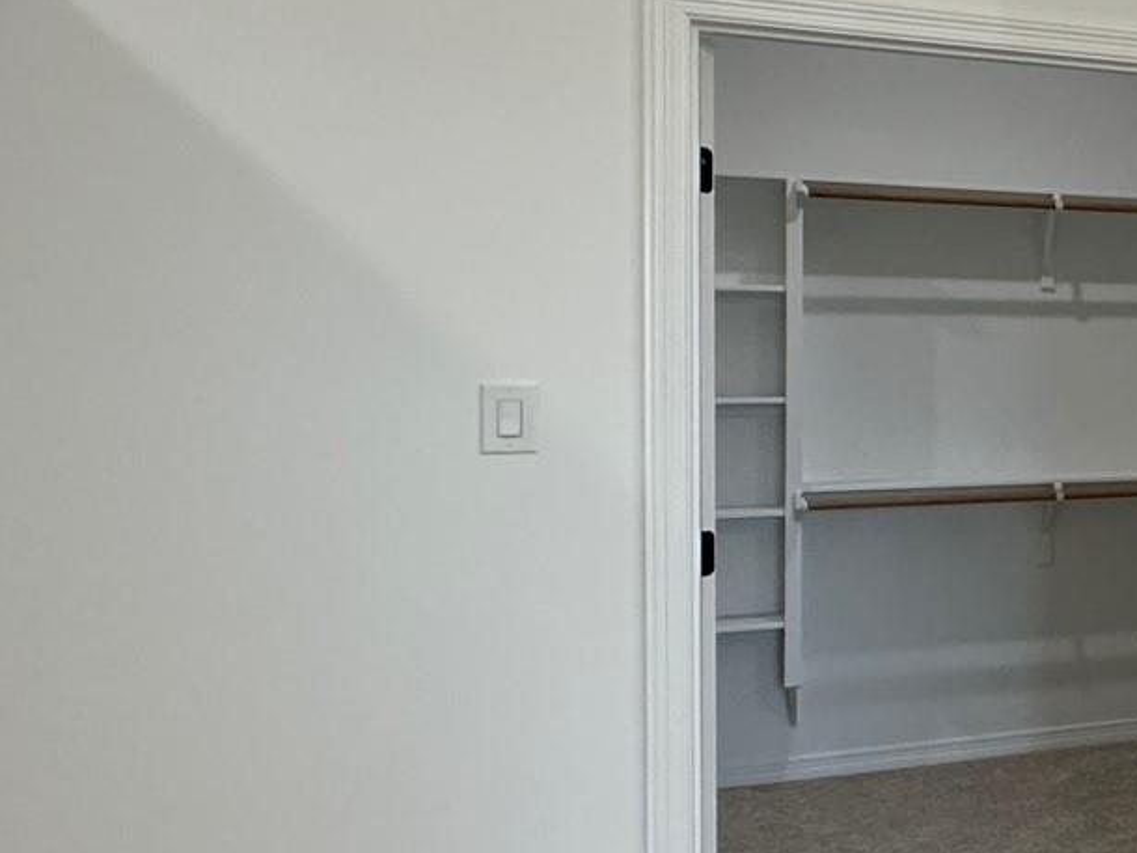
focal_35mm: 47
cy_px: 378
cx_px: 1758
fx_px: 1544
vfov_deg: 30.9
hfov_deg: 26.8
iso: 200
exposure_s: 1/120
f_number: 2.2
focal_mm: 2.22
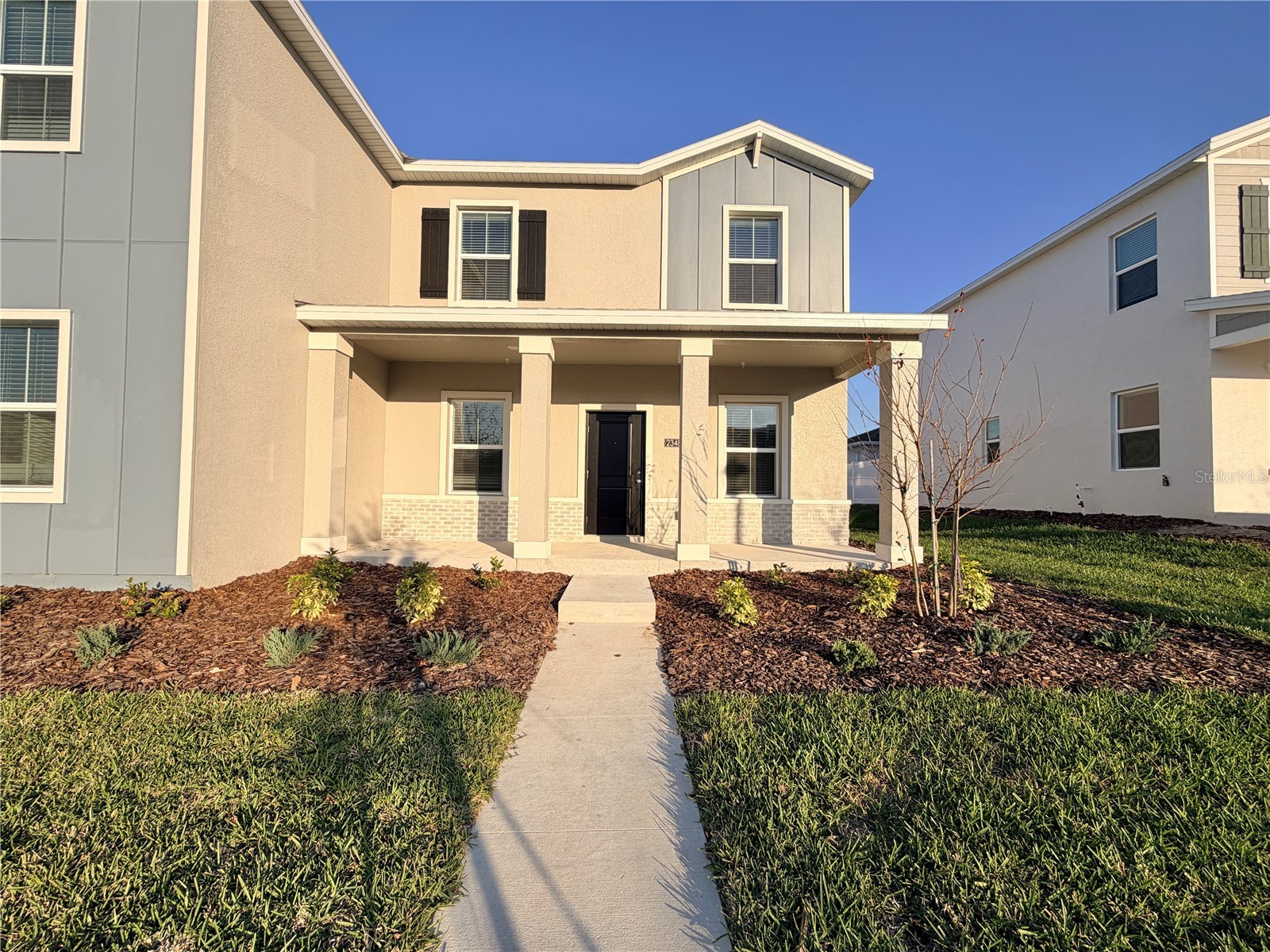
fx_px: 514
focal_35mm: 14
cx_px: 635
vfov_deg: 85.7
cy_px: 476
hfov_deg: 102.1
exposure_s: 1/770
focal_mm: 2.22
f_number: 2.2
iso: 20
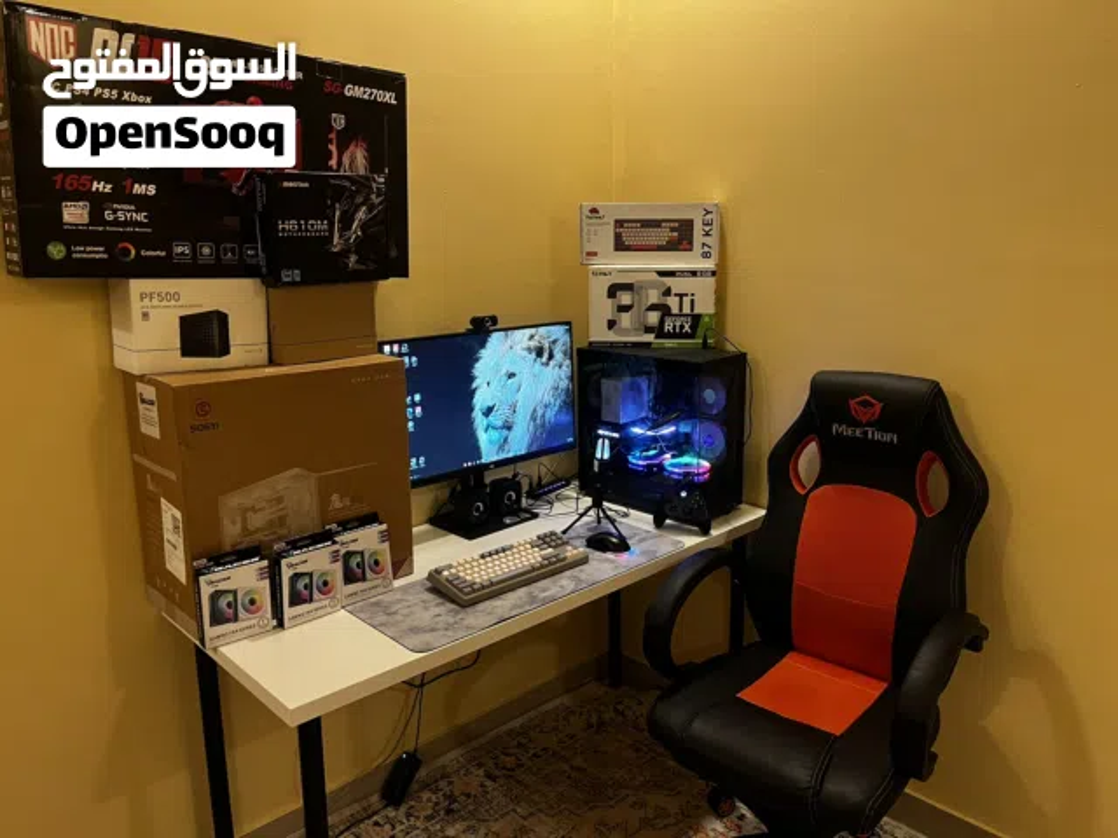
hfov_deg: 67.3
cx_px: 559
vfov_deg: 53.1
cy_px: 419
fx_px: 840
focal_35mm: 26
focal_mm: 5.1
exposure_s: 1/40
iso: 640
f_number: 1.6
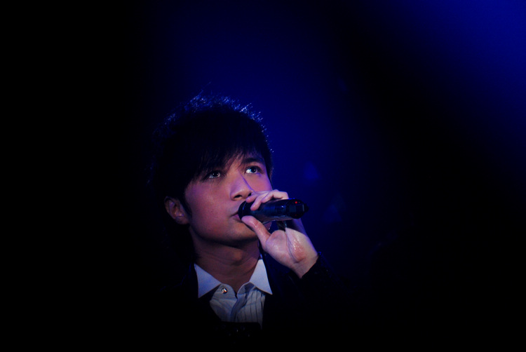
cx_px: 263
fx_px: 4388
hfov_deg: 6.9
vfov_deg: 4.6
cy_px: 176
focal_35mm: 300
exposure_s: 1/200
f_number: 2.8
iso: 400
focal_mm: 200
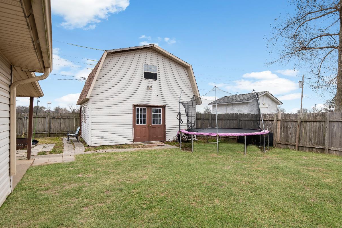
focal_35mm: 20
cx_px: 194
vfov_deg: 61.9
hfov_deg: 83.5
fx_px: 190
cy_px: 120
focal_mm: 16
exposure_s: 1/50
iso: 100
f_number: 5.6
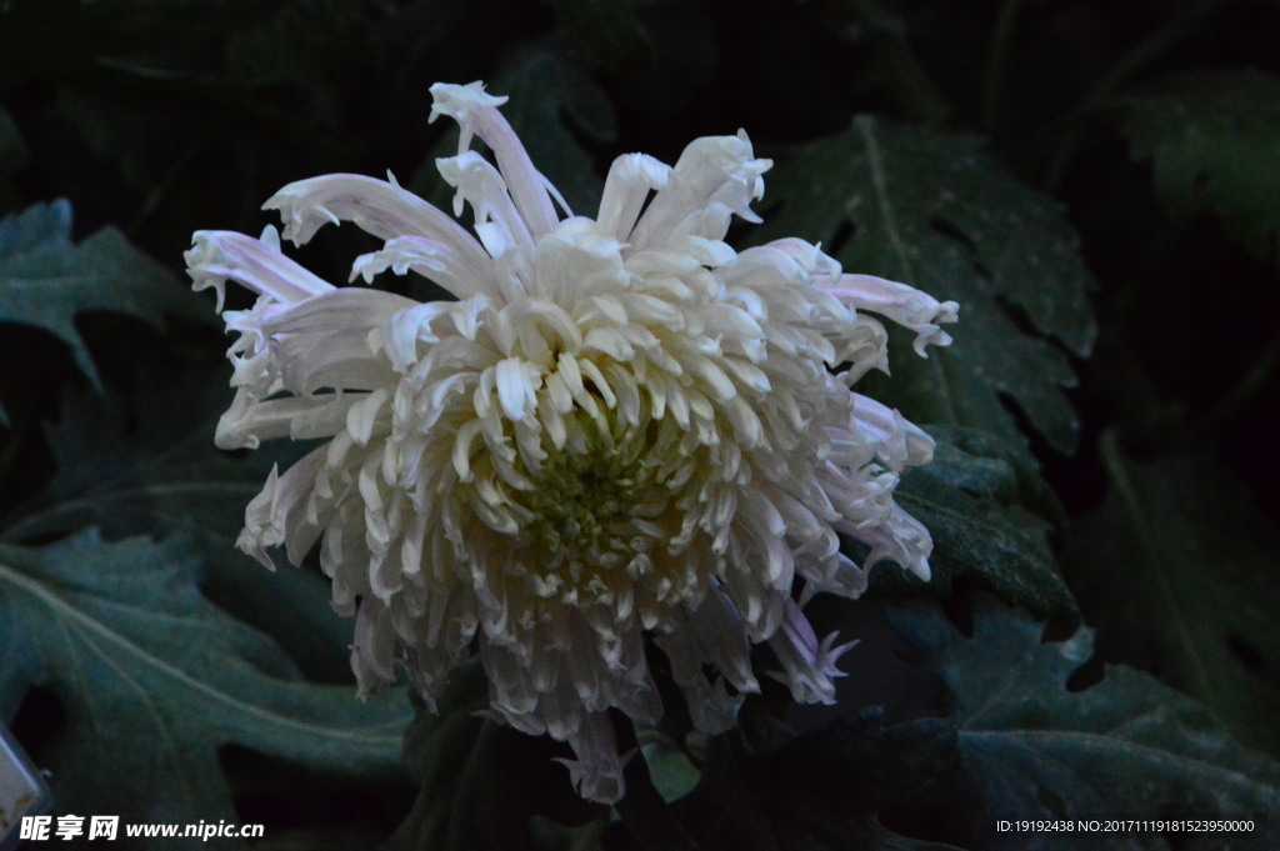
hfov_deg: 16.1
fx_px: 4530
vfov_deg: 10.7
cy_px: 426
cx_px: 640
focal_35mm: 128
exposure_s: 1/20
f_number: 18
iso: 6400
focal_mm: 85
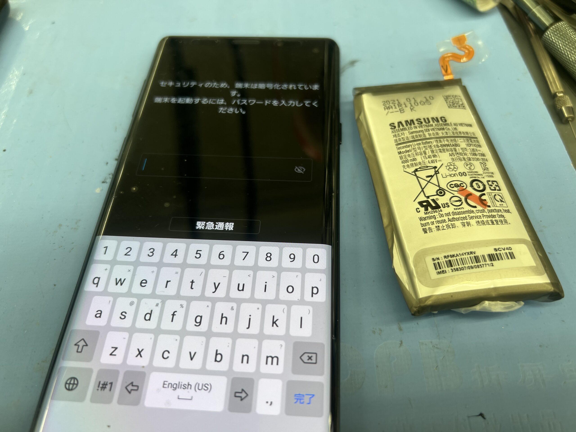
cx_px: 288
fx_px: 433
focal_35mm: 26
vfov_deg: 53.1
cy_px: 216
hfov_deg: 67.3
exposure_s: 1/120
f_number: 1.5
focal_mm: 5.7
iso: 64
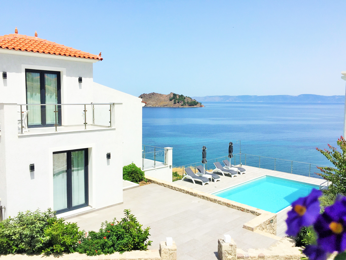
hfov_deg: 61.7
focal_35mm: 29
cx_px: 173
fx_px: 290
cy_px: 130
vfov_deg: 48.2
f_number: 2.2
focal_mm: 4.15
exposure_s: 1/3968
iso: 32
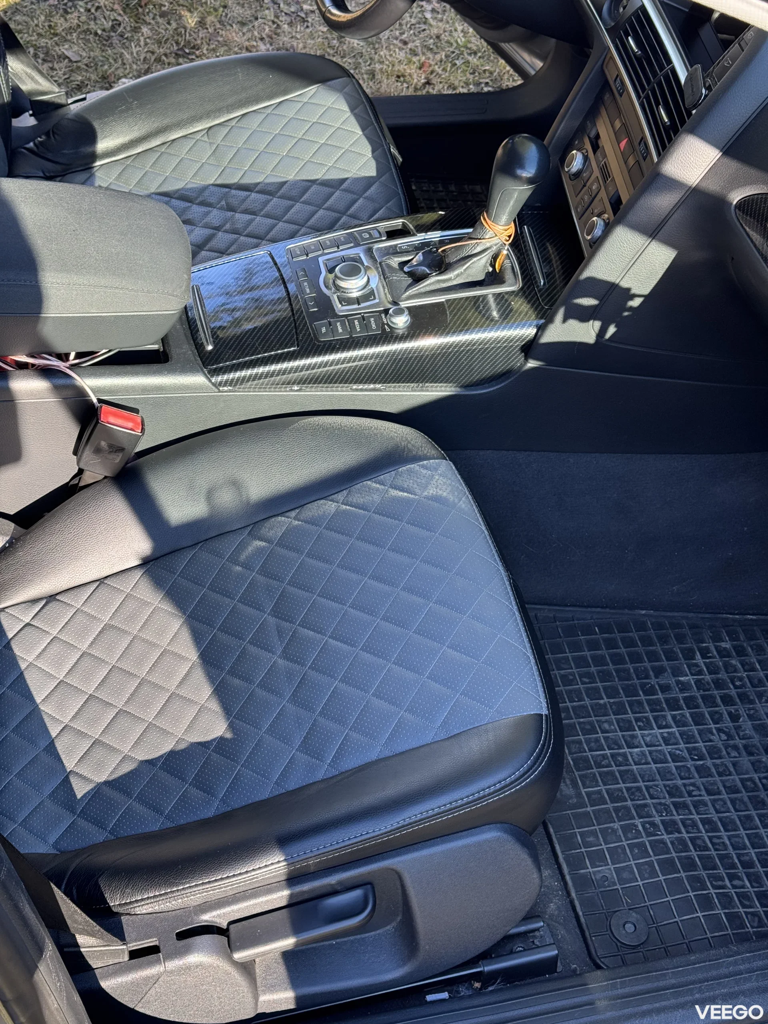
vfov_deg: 39.7
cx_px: 384
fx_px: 1420
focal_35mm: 48
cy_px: 512
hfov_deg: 30.3
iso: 100
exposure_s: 1/166
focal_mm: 6.76
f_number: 1.78
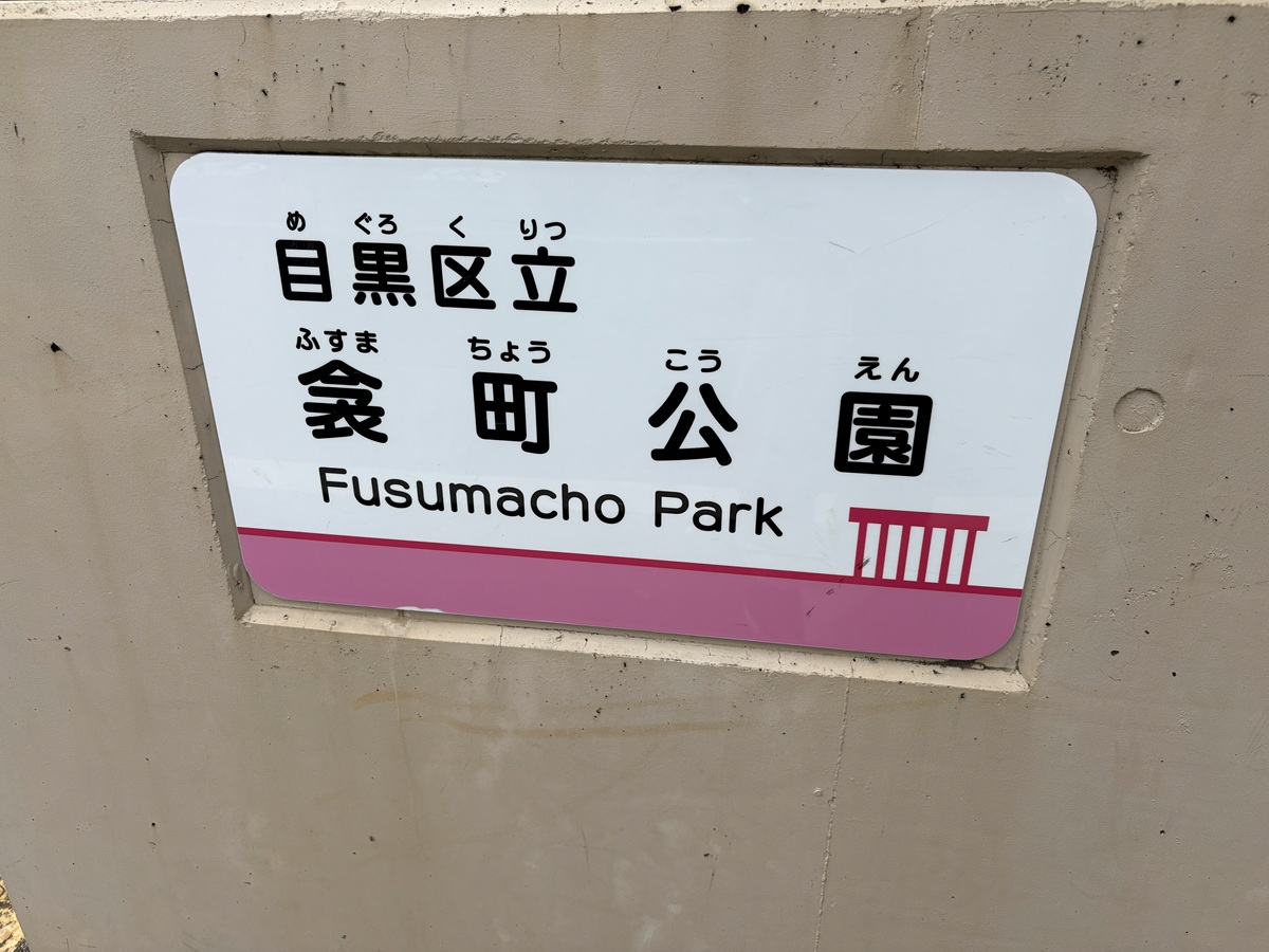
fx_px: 953
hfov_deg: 67.3
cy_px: 476
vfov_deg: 53.1
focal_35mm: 26
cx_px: 634
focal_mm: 5.96
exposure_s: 1/2364
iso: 50
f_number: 1.6
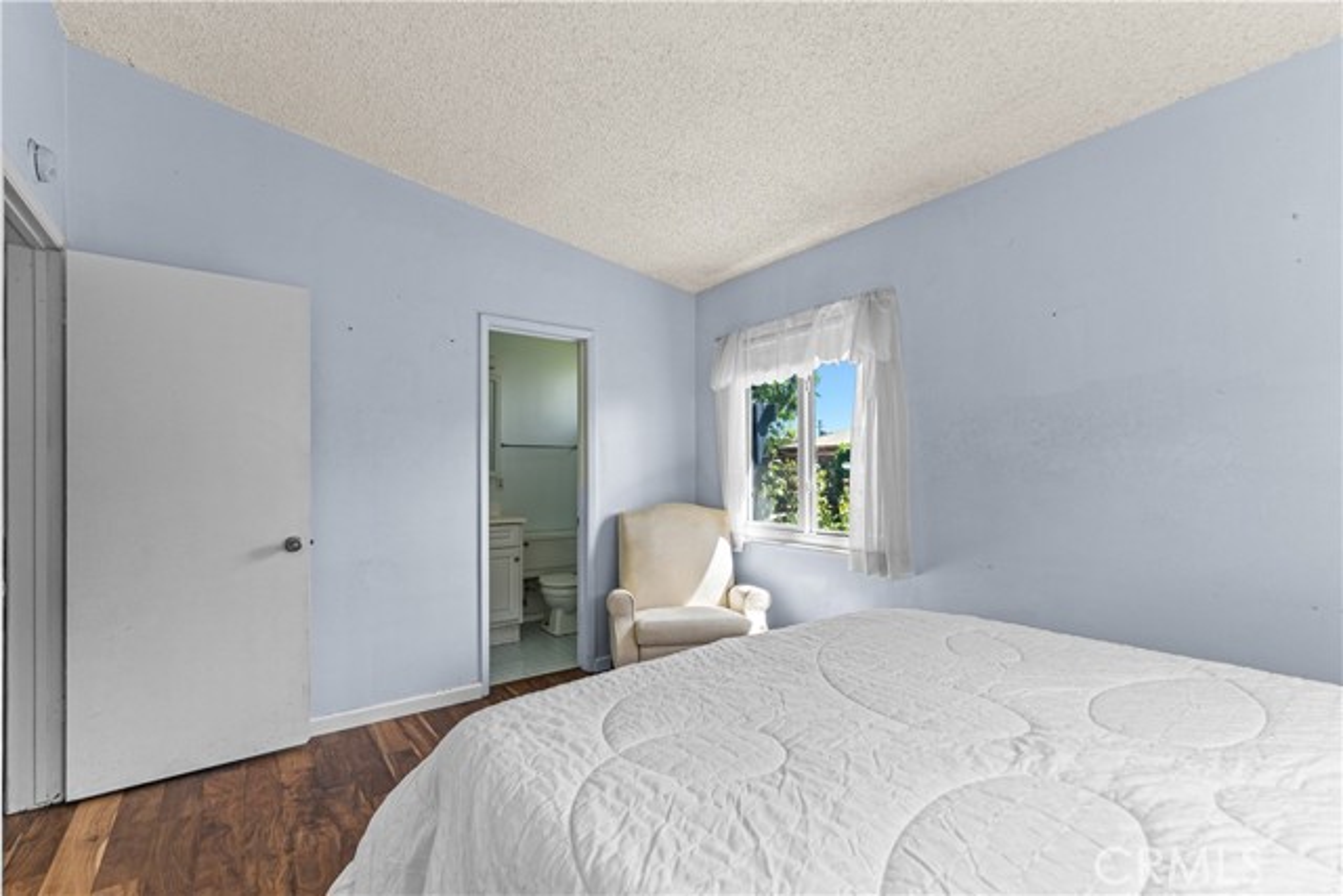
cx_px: 672
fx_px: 560
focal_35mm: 15
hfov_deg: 100.4
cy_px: 448
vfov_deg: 77.4
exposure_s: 1/80
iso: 125
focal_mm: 10
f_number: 2.8
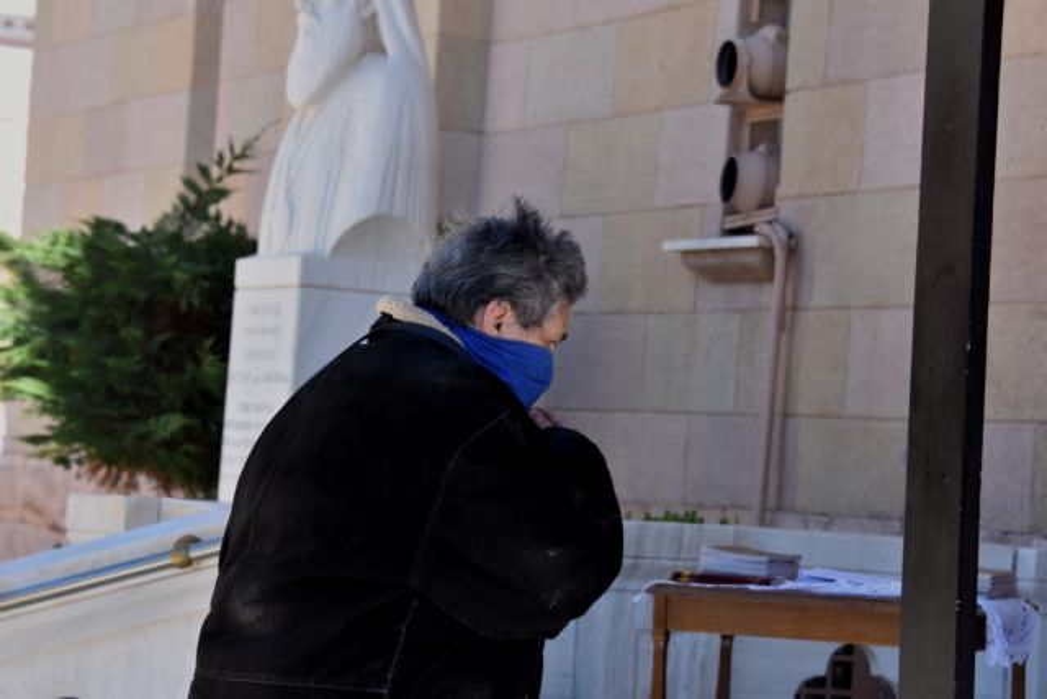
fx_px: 3578
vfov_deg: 11.2
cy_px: 350
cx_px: 524
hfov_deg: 16.6
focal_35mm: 123
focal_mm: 82
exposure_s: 1/640
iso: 500
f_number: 6.3
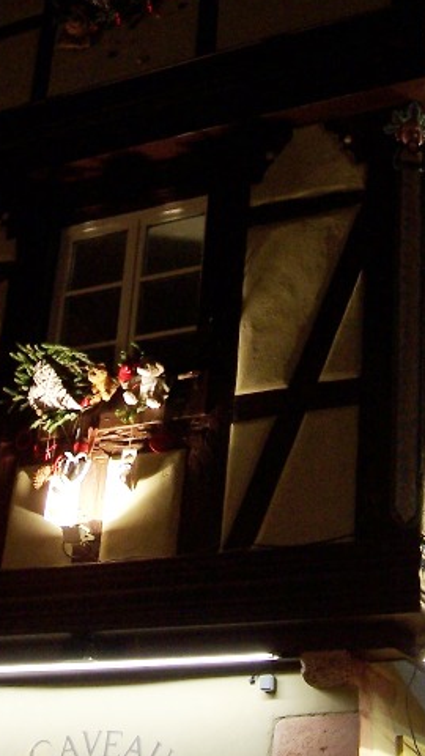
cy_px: 332
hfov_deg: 17.4
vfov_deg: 30.5
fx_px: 1382
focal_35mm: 69
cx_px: 121
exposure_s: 1/8
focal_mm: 6.3
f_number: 2.8
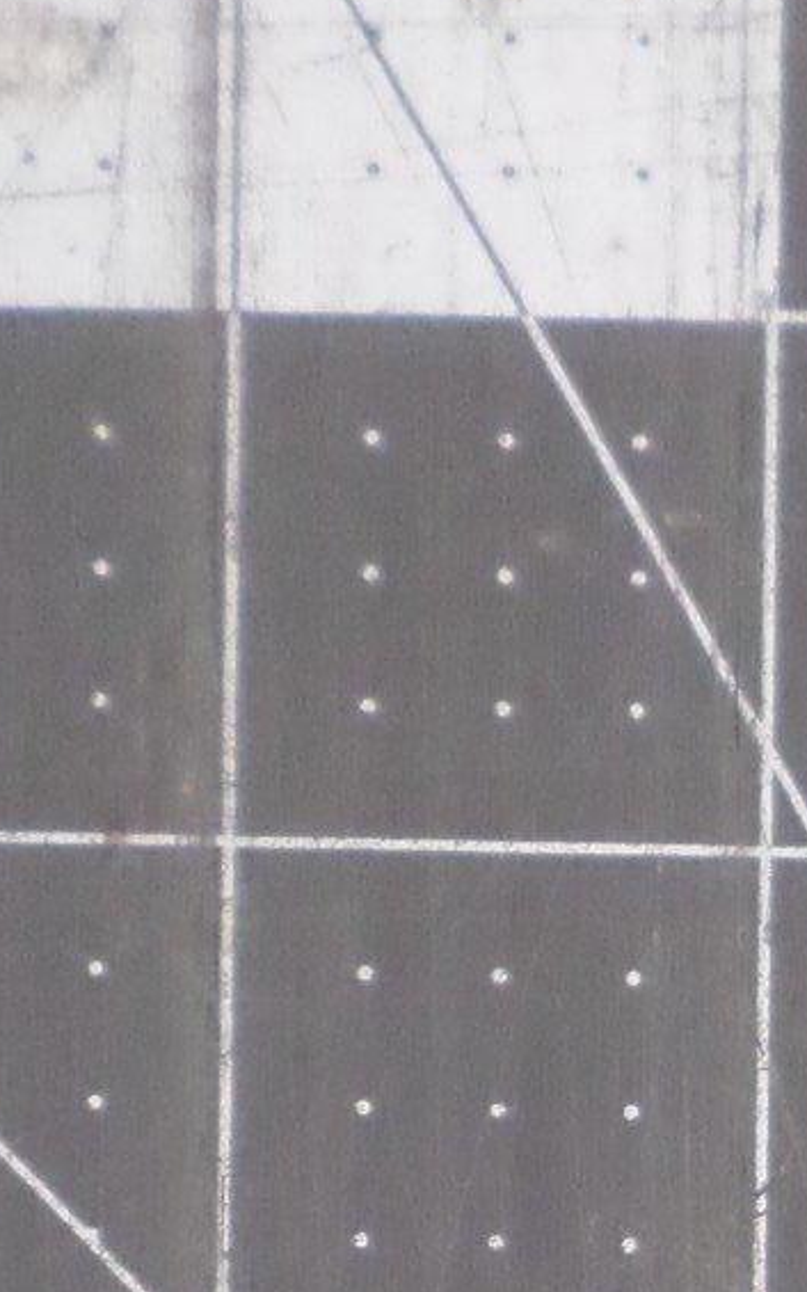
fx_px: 3168
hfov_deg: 13.4
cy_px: 1795
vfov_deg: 20.5
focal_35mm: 90
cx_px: 1317
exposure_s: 1/30
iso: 400
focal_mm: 4.5
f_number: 2.5
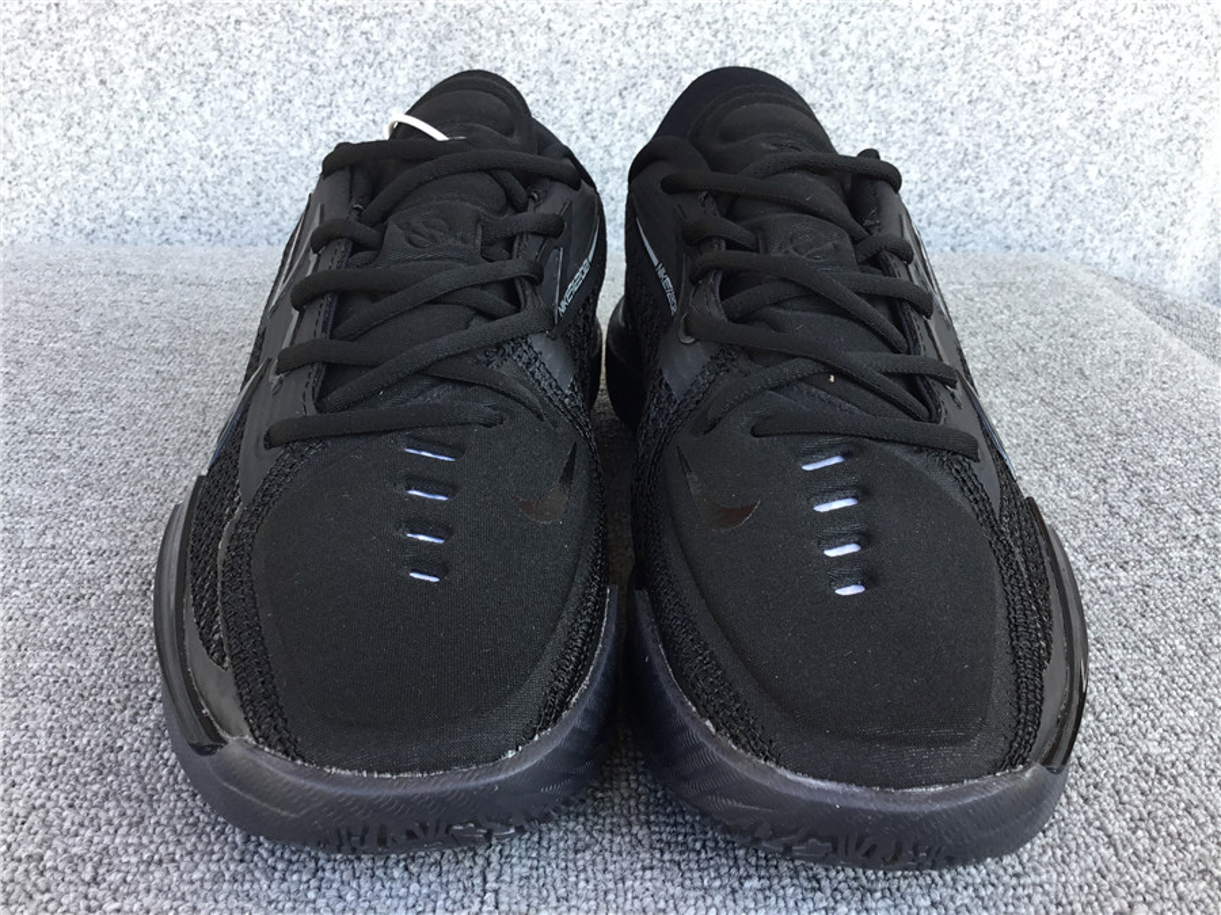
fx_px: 1093
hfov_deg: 58.4
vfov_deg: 45.4
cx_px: 610
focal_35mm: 31
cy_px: 458
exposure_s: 1/100
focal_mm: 3.3
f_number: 2.4
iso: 32
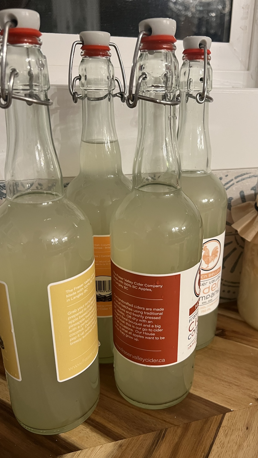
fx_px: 353
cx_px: 156
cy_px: 234
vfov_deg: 66.1
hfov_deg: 40.0
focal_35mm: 29
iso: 250
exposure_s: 1/60
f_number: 1.5
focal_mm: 5.7
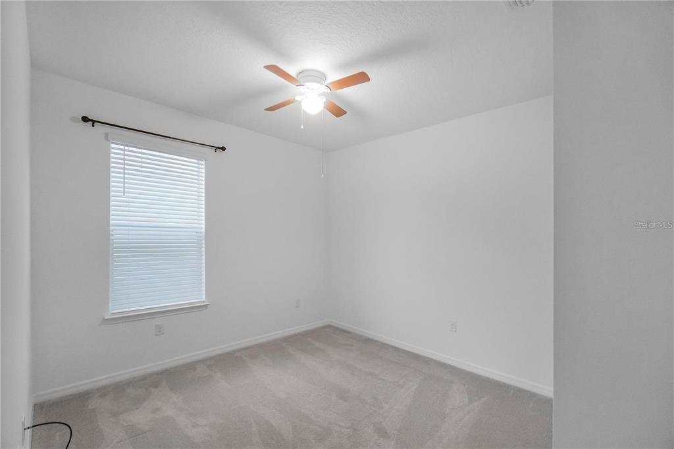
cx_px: 337
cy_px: 224
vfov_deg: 77.3
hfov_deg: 100.4
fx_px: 281
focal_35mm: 15
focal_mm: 10
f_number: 4
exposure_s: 1/160
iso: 3200
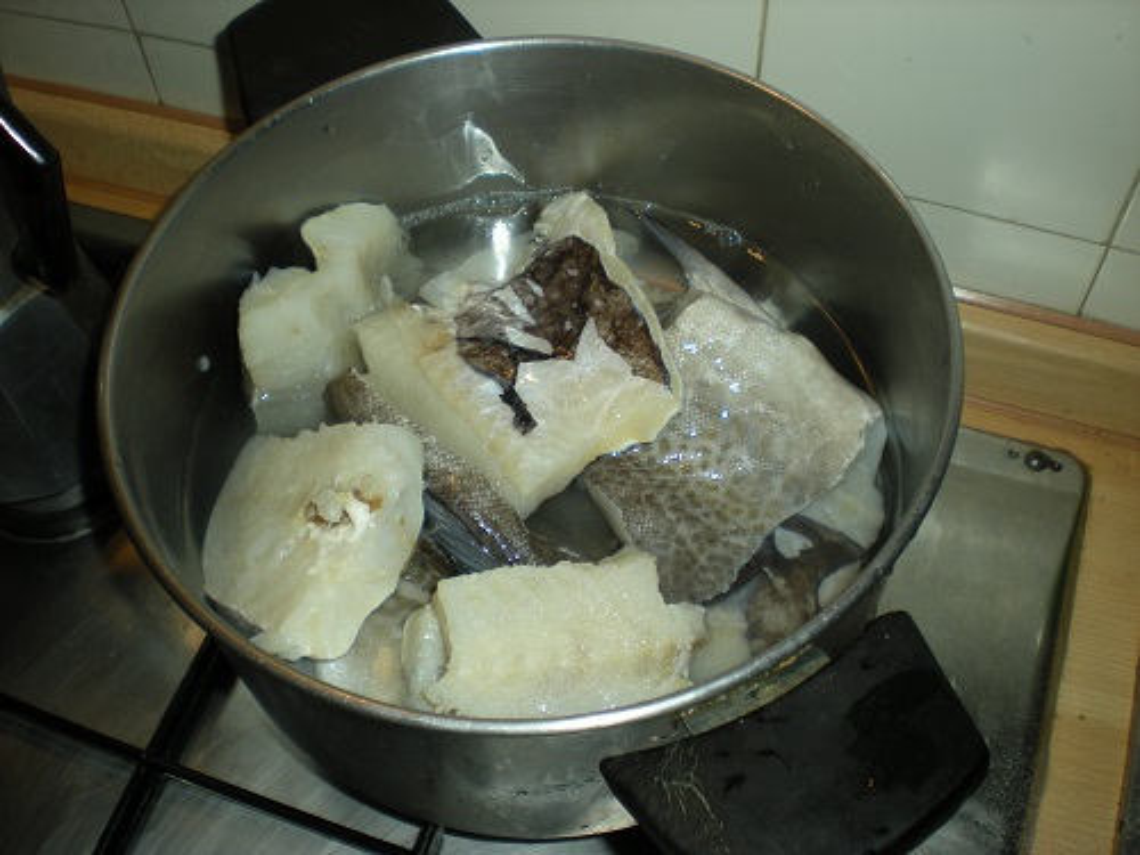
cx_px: 570
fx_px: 1251
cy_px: 428
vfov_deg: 37.7
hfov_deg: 49.0
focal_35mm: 38
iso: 64
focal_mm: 6.3
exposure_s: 1/60
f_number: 3.1
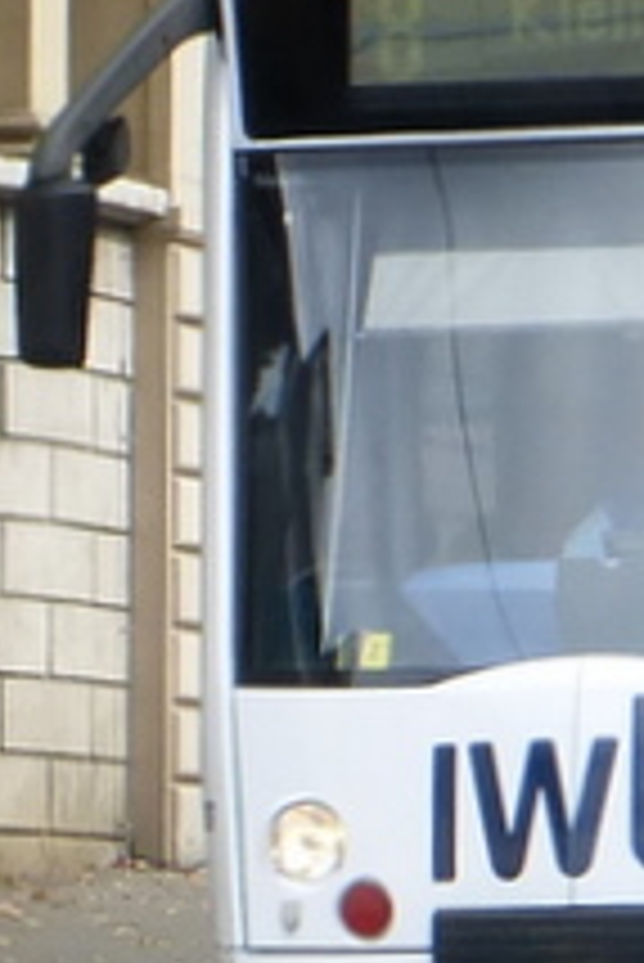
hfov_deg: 5.3
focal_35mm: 257
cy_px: 106
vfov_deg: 8.0
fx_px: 6885
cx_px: 1207
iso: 100
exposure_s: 1/250
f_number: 4.4
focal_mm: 9
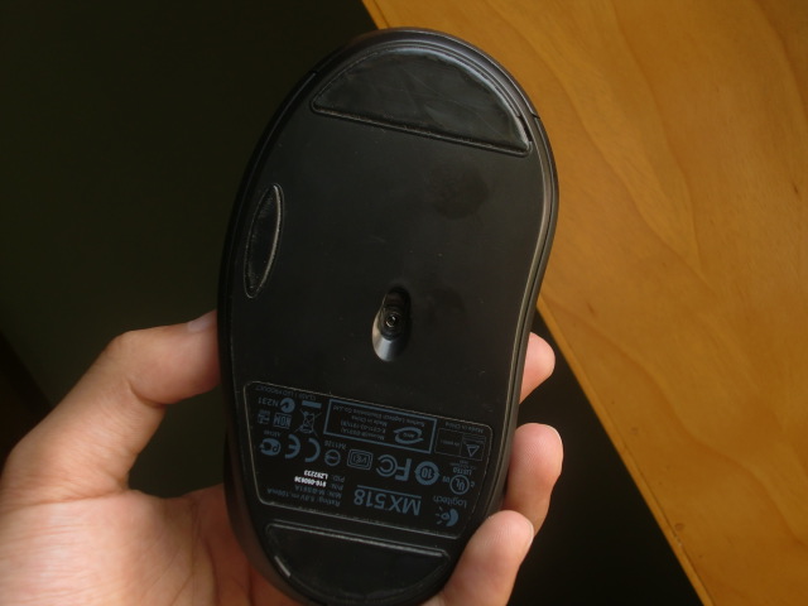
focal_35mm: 43
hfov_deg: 43.9
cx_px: 404
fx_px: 1004
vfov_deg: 33.6
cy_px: 303
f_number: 3.1
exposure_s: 1/60
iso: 80
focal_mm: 7.6
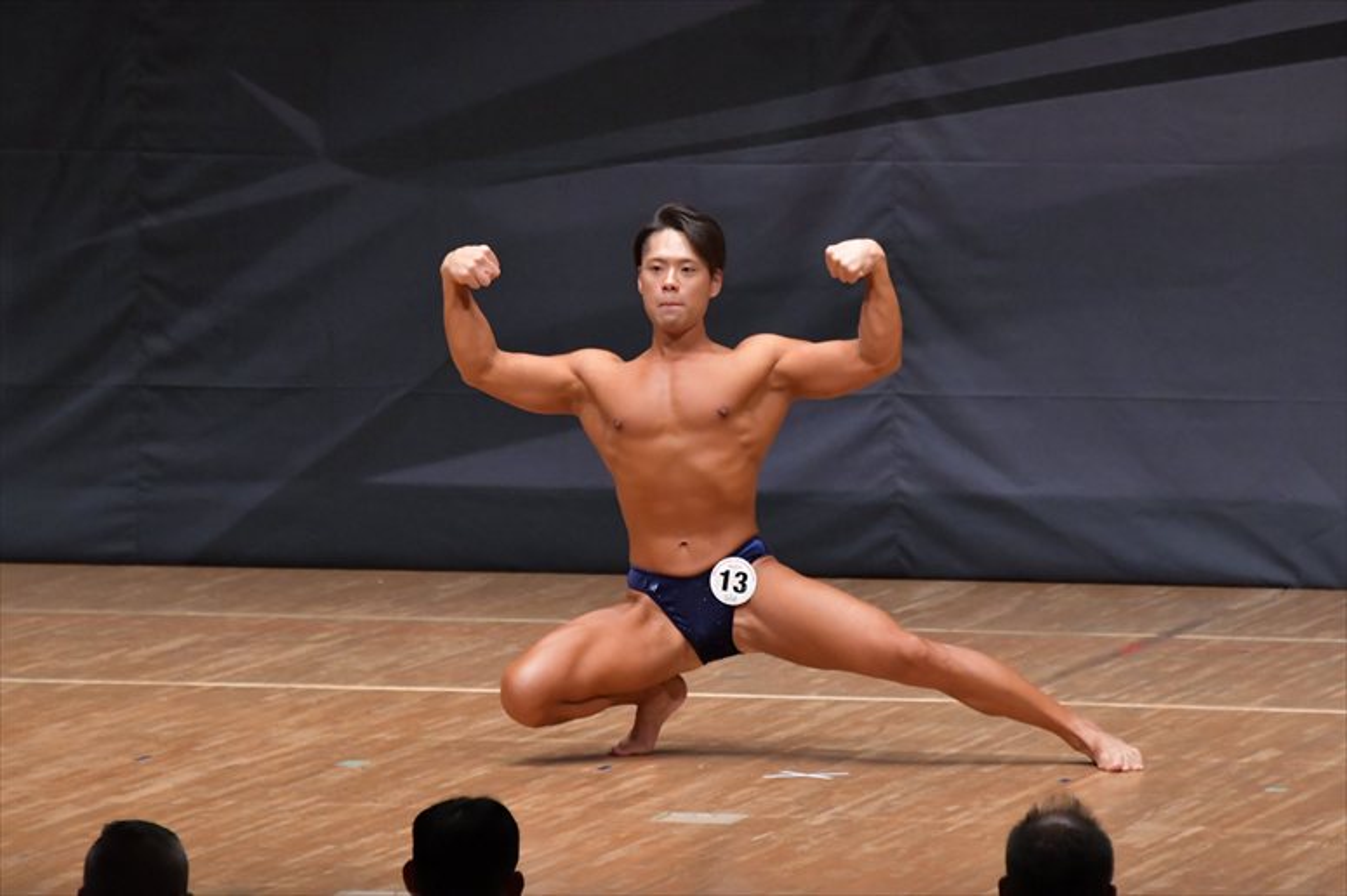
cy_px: 448
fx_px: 11220
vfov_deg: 4.6
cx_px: 674
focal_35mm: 300
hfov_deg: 6.9
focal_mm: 200
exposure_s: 1/400
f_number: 5.6
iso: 6400
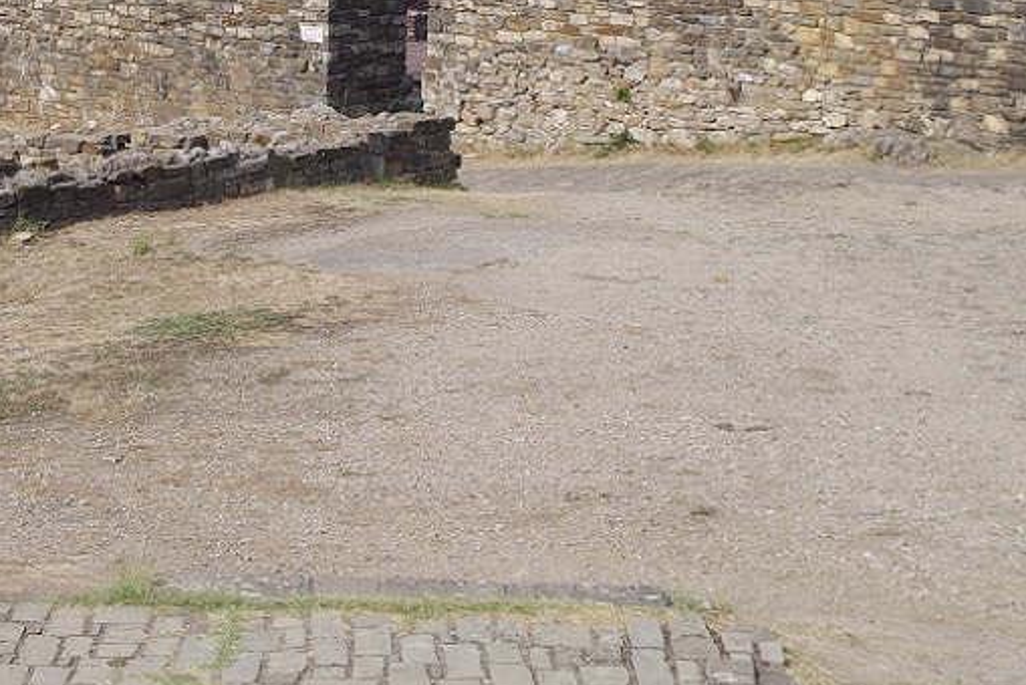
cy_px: 16
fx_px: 3627
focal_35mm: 127
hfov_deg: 15.9
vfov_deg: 10.7
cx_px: 79
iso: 100
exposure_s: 1/250
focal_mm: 35
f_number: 8
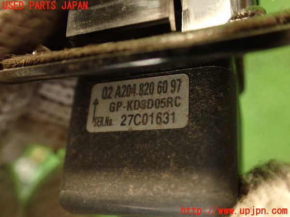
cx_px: 145
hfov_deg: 56.8
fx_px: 268
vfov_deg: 44.2
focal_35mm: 32
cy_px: 108
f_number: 2.4
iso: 640
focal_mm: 5.79
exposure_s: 1/30
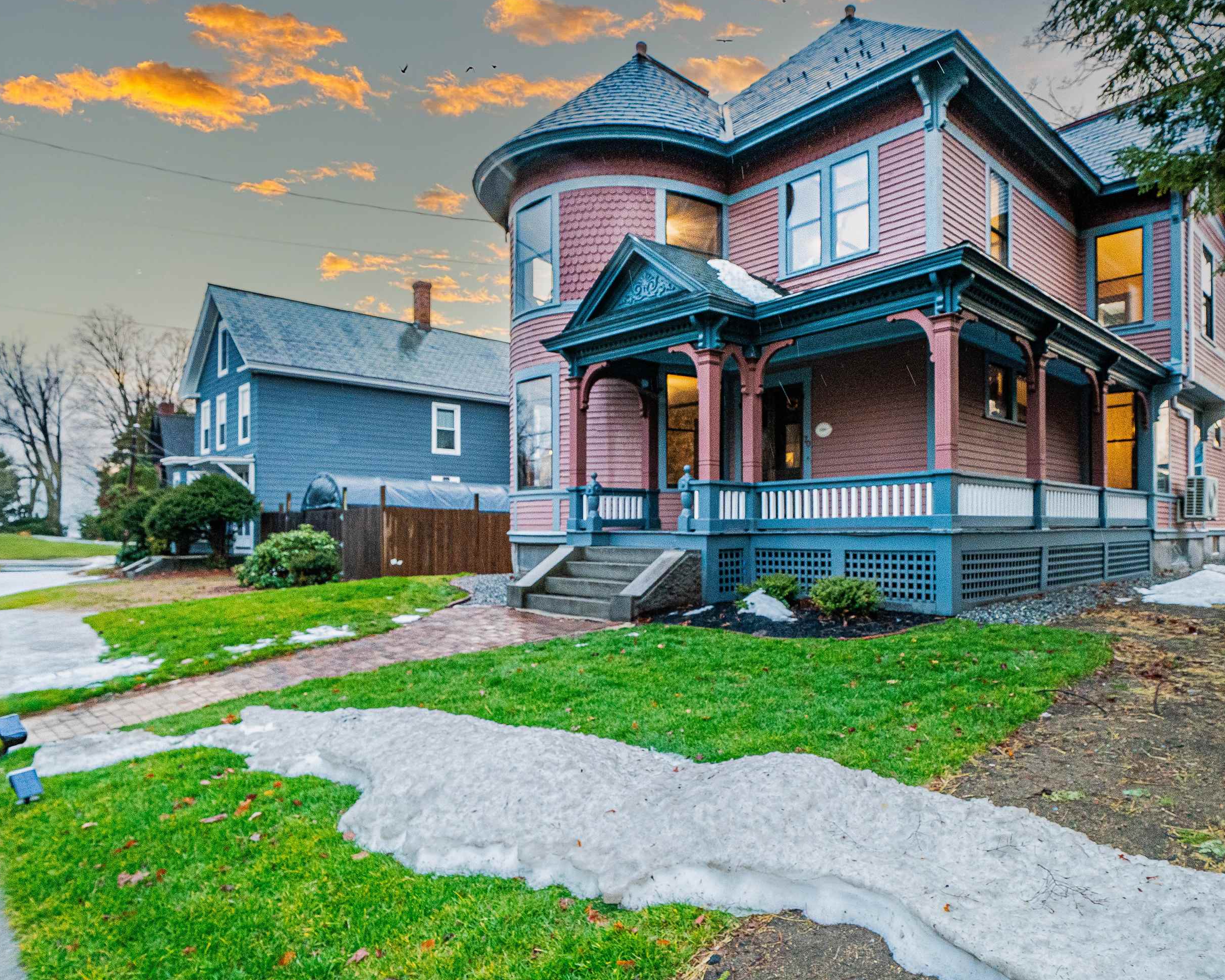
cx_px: 695
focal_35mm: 19
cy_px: 505
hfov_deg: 82.8
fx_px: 689
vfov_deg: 70.8
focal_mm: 16
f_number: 7.1
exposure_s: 1/100
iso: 4000
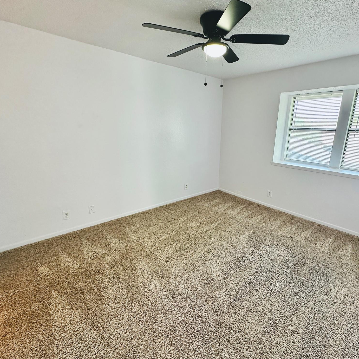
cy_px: 180
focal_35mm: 17
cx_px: 209
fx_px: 199
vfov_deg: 84.0
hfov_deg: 83.3
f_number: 2.2
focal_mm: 2.22
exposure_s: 1/120
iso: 250
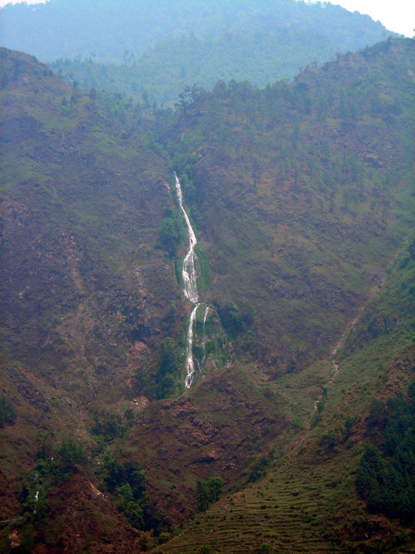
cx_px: 208
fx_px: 1646
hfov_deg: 14.4
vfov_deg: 19.1
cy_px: 277
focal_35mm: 103
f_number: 4.9
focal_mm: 17
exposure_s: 1/172
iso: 50
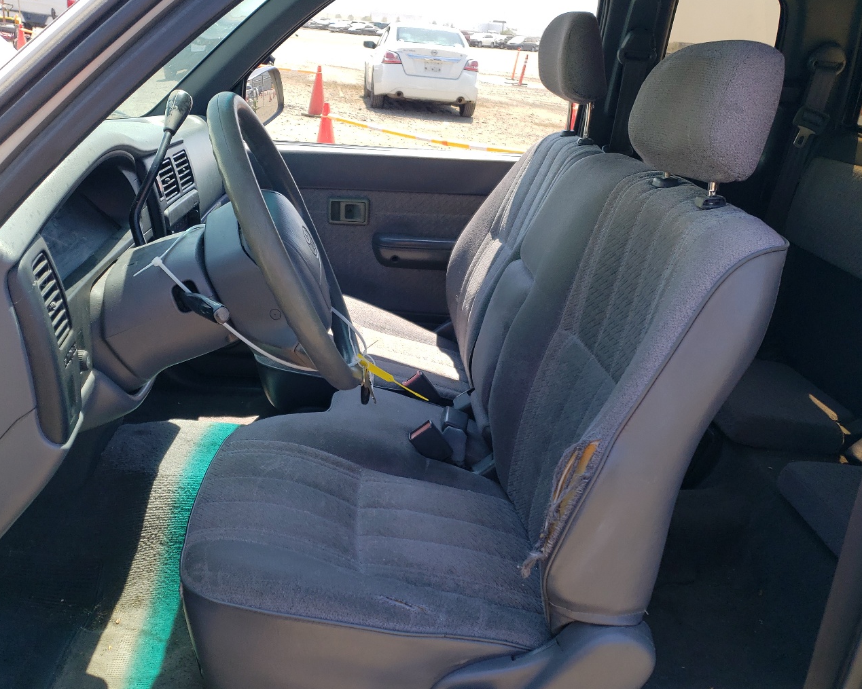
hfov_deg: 55.7
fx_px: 816
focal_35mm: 32
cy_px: 392
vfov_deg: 45.7
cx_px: 428
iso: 50
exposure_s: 1/833
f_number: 1.5
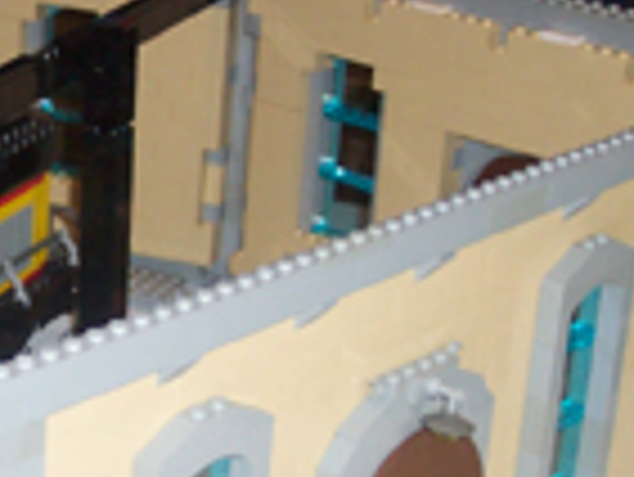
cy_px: 396
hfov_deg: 17.0
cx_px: -54
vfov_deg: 13.2
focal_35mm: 112
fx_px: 2053
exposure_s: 1/30
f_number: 2.8
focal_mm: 8
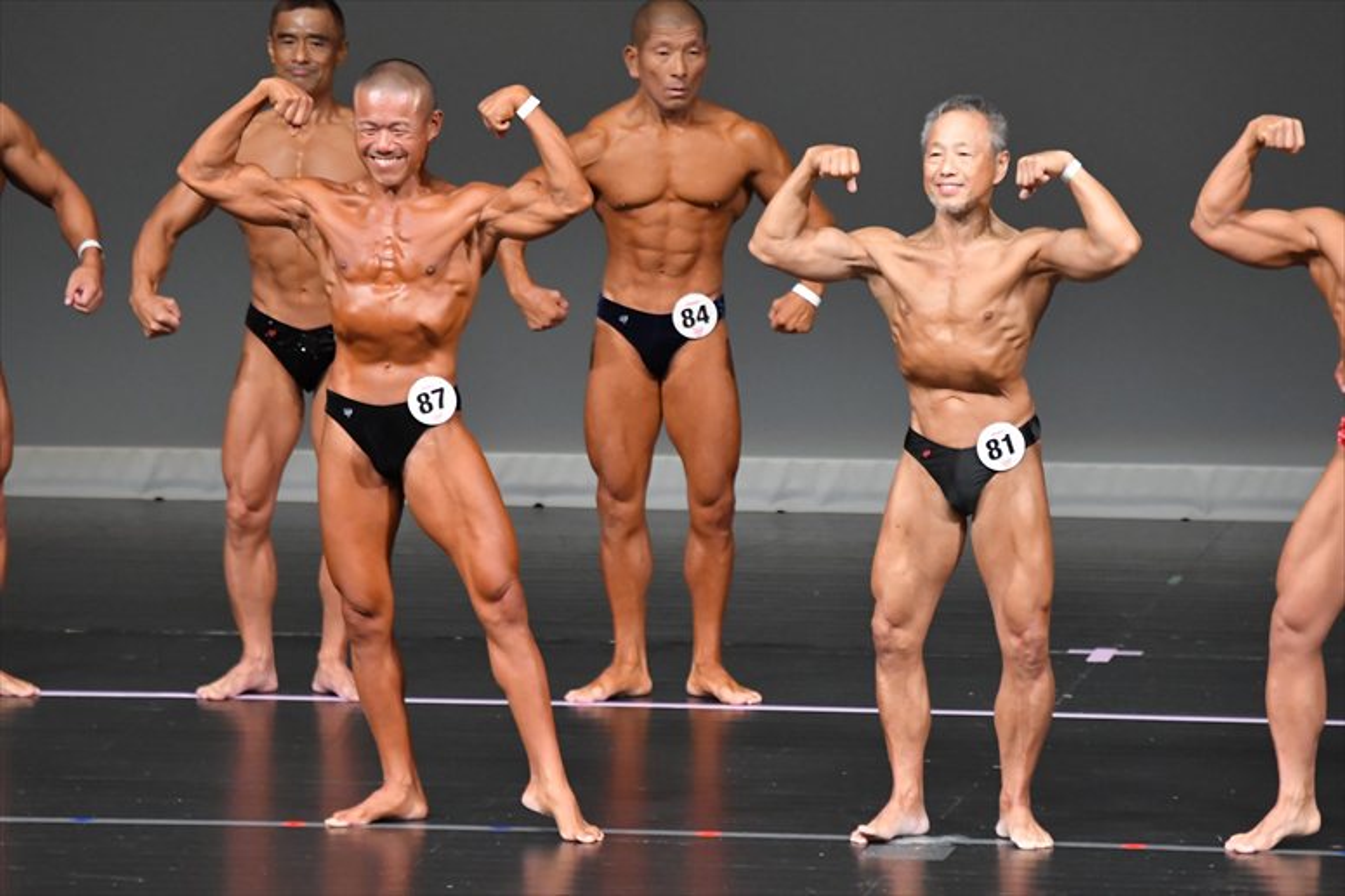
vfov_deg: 3.7
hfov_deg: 5.5
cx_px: 672
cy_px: 448
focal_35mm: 375
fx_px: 14004
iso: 5000
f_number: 5.6
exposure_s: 1/400
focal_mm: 250
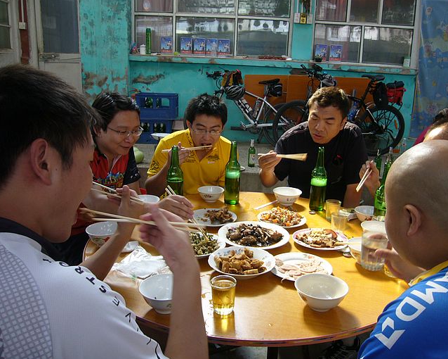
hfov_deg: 58.7
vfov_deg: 48.5
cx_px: 240
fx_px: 398
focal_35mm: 30
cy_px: 181
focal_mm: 4.6
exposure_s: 1/40
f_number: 2.8
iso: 80
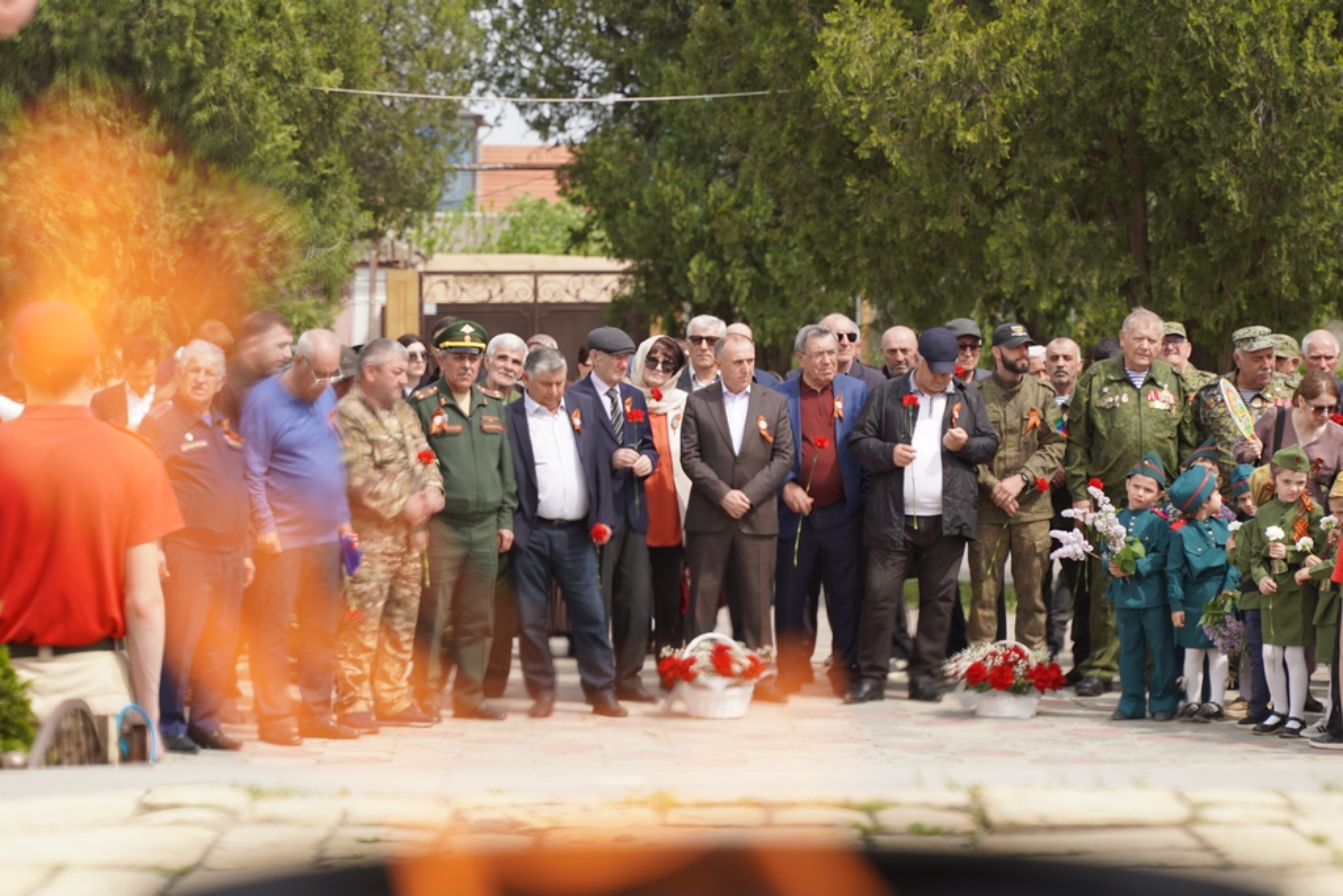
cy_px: 448
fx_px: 3917
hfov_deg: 19.5
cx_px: 672
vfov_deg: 13.0
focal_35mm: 105
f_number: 4.5
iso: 100
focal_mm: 70
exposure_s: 1/640
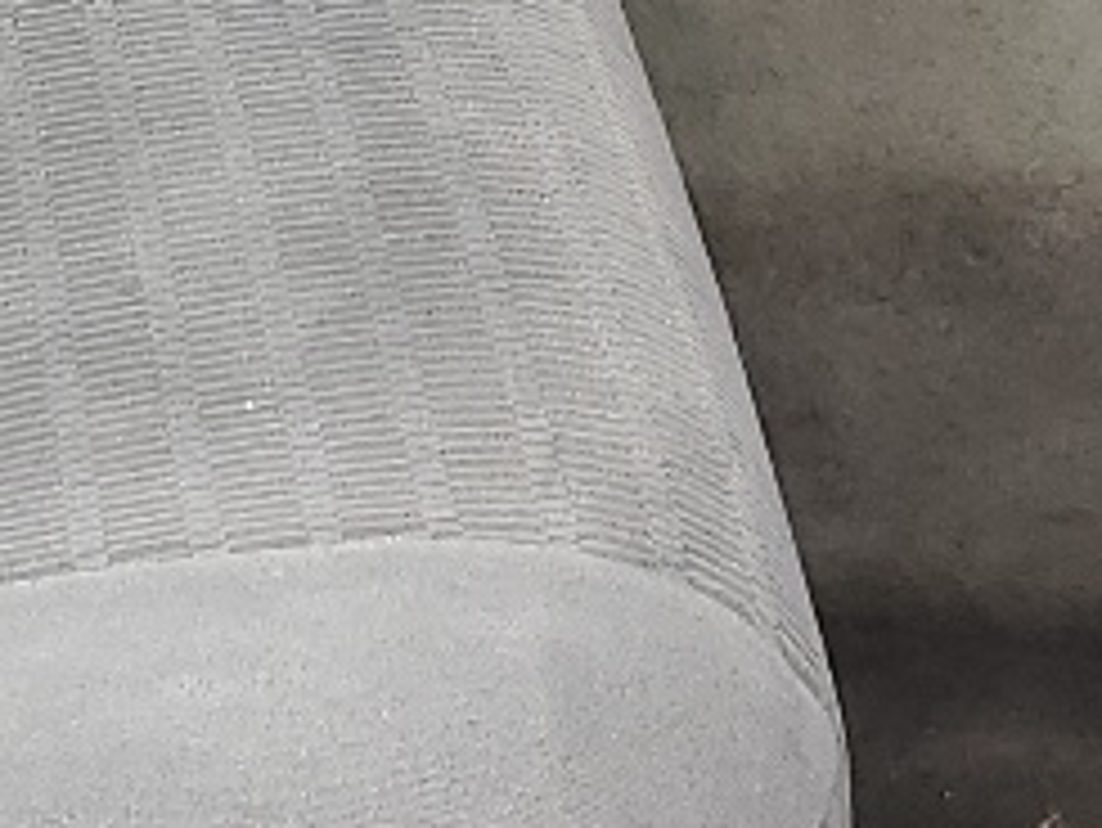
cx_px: -238
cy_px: -1206
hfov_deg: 11.4
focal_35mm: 170
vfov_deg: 8.0
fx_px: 5415
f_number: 1.5
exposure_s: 1/263
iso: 50
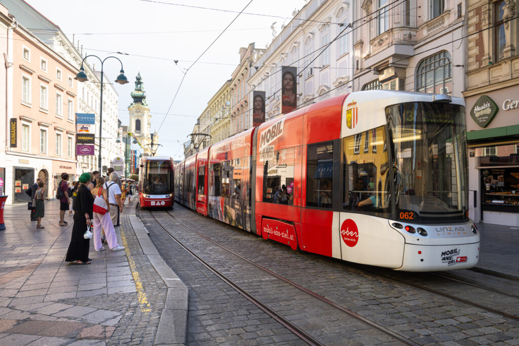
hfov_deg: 61.9
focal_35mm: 30
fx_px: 433
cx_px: 260
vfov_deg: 43.6
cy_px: 173
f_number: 10
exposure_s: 1/80
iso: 100
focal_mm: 30
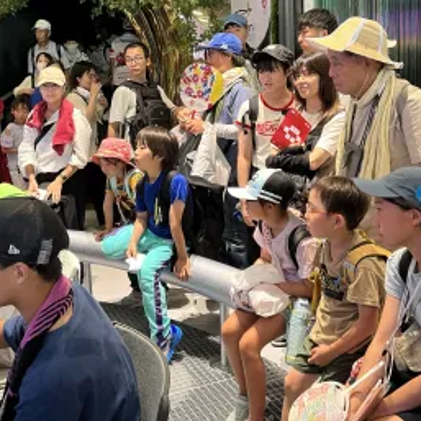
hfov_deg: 38.9
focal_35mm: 43
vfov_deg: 38.7
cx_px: 154
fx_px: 592
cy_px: 138
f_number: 1.6
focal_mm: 5.1
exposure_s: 1/60
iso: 250
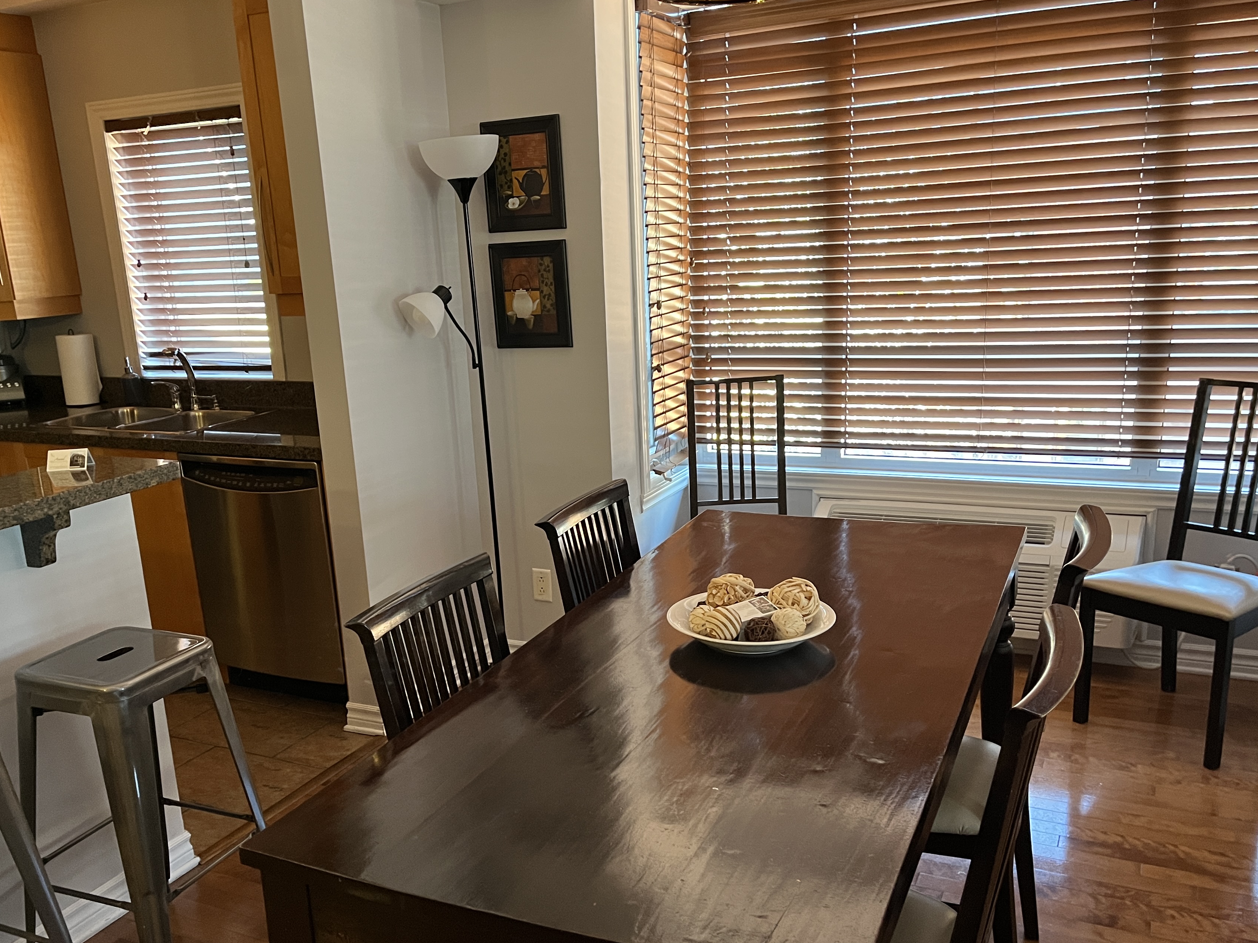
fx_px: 1127
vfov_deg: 45.3
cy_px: 535
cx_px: 570
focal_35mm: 31
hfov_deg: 58.3
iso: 400
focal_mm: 5.1
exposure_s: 1/60
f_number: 1.6
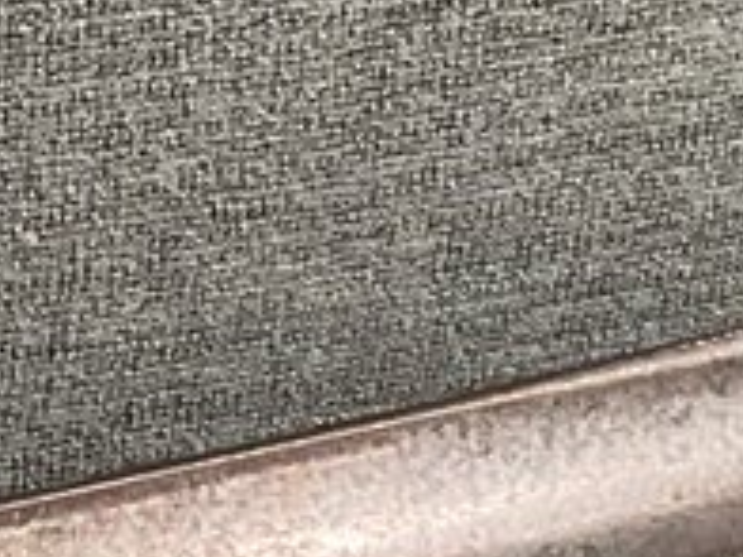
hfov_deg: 8.7
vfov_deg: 6.6
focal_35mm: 224
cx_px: -328
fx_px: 4808
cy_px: 551
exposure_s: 1/60
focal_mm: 3
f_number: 1.8
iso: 125
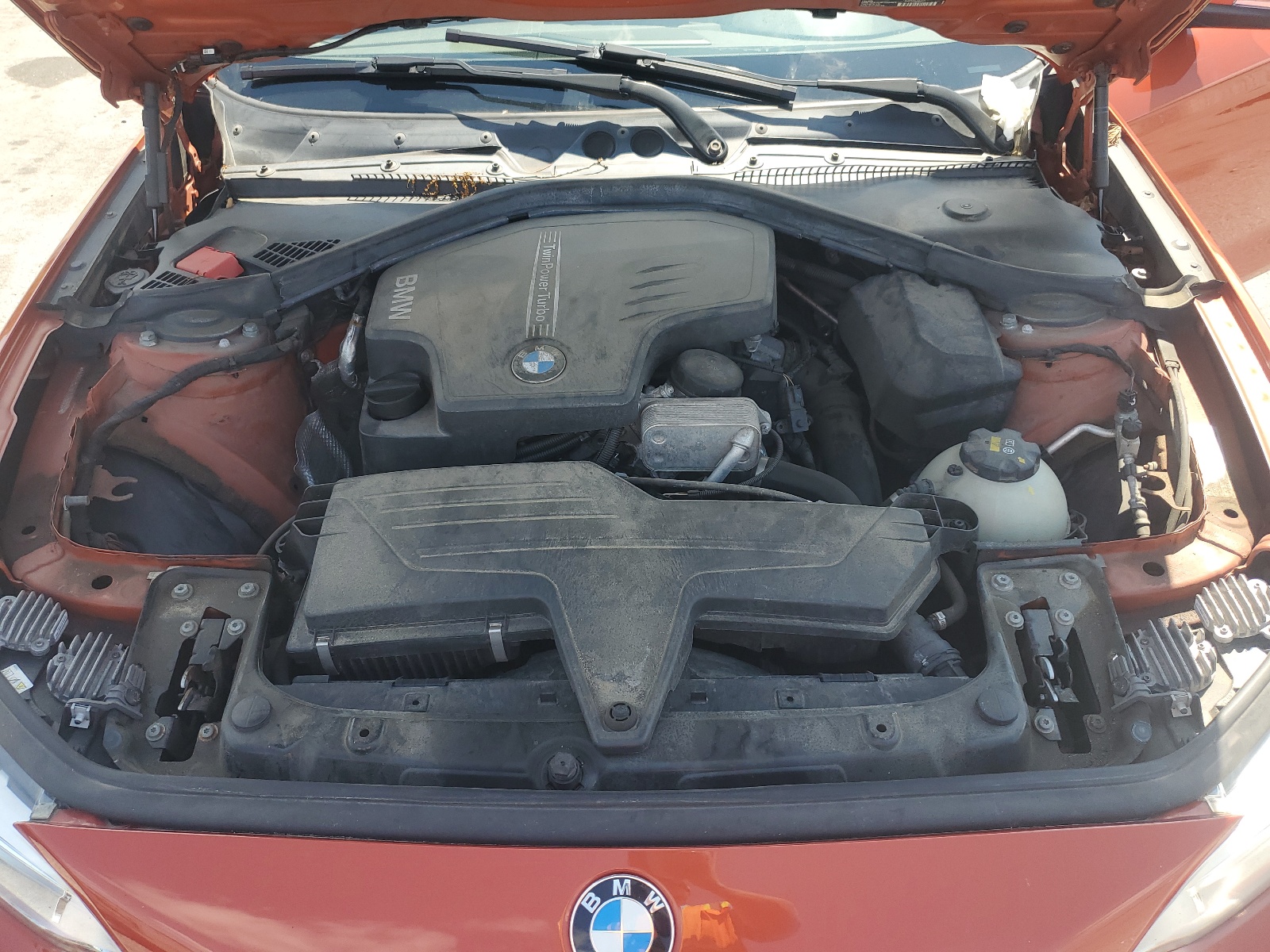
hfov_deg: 67.3
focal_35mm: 26
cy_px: 476
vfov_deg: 53.1
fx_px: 954
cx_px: 635
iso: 50
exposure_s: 1/556
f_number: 1.5
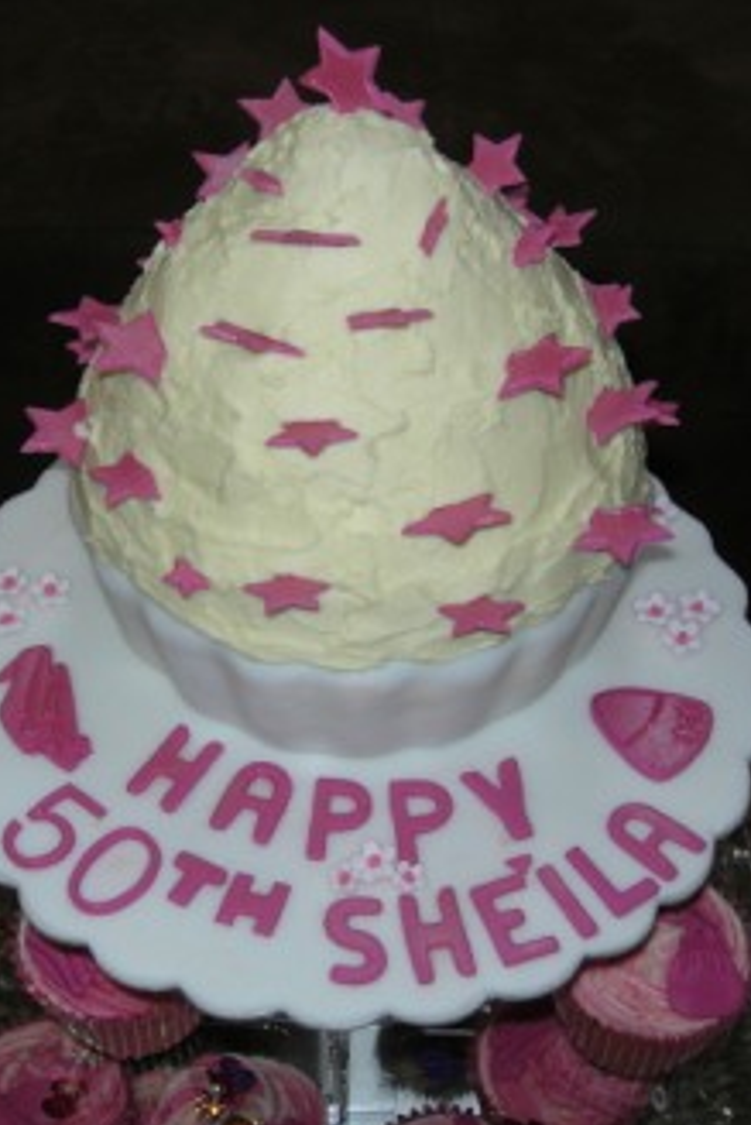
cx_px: 319
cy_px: 569
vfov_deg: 36.9
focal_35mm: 54
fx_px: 1688
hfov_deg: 25.1
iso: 64
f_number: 2.8
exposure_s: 1/60.1
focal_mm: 7.8
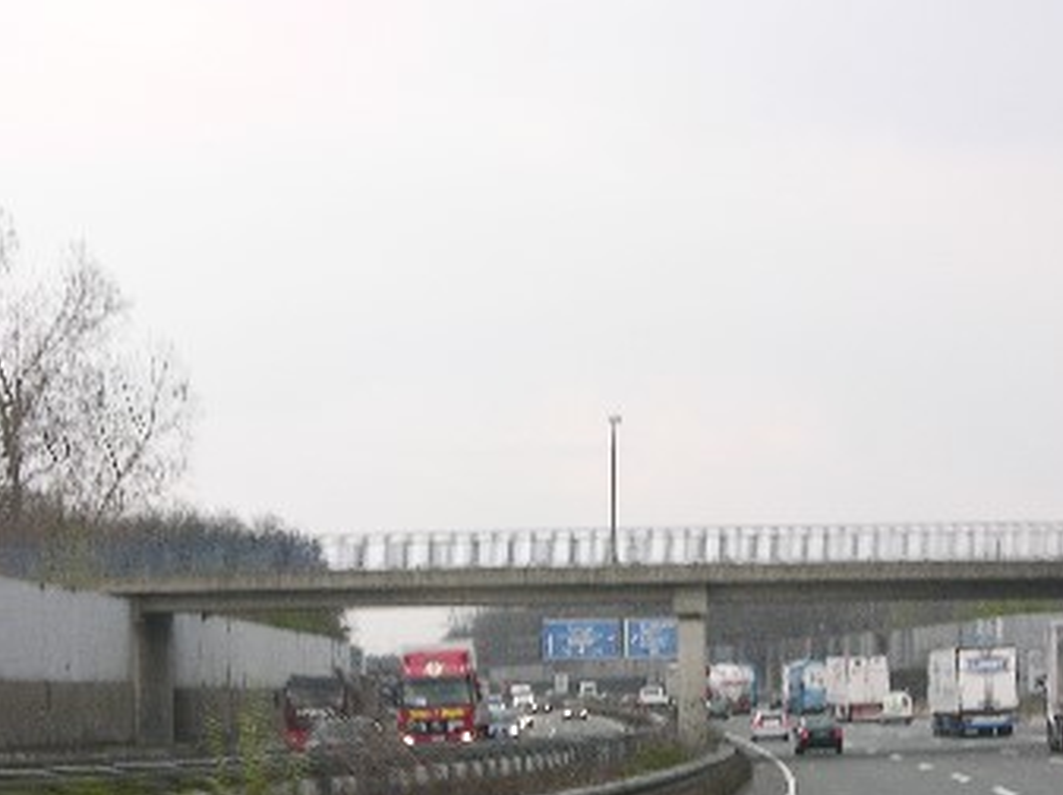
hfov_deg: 16.1
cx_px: 819
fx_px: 3742
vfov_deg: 12.1
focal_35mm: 122
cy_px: 666
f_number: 4.7
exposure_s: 1/66.9
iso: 50
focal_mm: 17.8
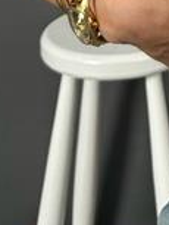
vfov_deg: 11.4
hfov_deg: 9.2
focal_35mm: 147
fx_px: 956
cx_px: 390
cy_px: -296
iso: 100
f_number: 1.78
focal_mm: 6.86
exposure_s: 1/121
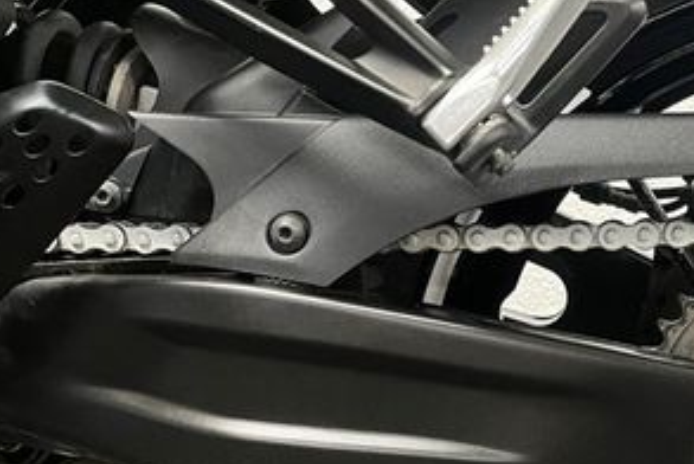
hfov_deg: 31.5
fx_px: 1138
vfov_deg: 22.6
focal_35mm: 59
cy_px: 402
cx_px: 682
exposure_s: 1/50
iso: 500
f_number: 1.6
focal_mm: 5.1
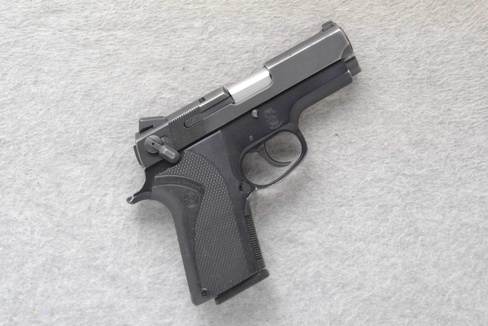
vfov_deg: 20.6
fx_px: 895
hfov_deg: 30.5
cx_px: 244
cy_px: 163
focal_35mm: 66
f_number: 20
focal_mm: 44
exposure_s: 1/60
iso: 3200
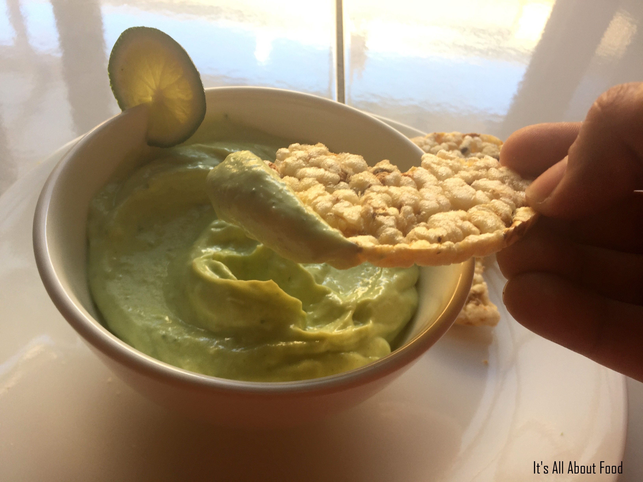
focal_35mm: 29
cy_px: 241
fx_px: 539
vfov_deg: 48.2
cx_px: 322
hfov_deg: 61.7
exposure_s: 1/50
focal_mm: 4.15
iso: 32
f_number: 2.2
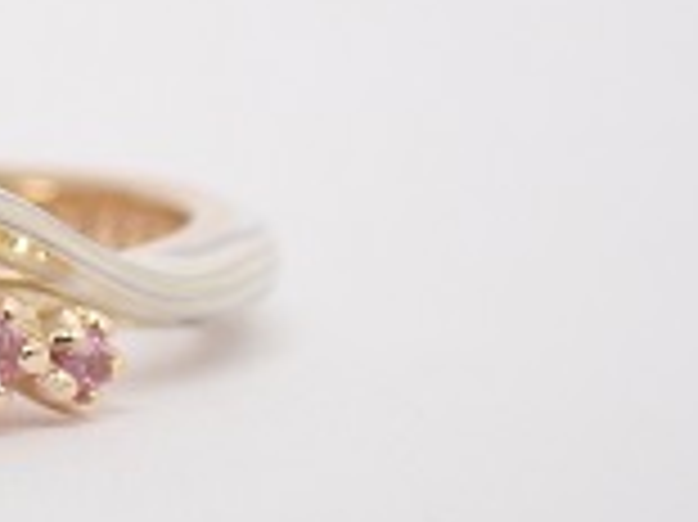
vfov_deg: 6.2
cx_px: -185
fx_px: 4795
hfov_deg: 8.2
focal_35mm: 238
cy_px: 295
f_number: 4.3
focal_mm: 14.62
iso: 200
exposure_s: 1/125
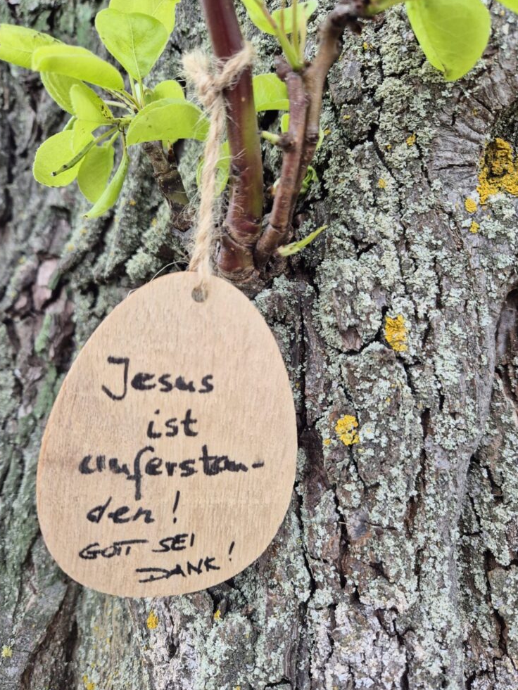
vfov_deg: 71.6
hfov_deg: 56.8
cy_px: 357
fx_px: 479
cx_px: 248
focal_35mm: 24
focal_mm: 5.4
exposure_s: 1/180
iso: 125
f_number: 1.8
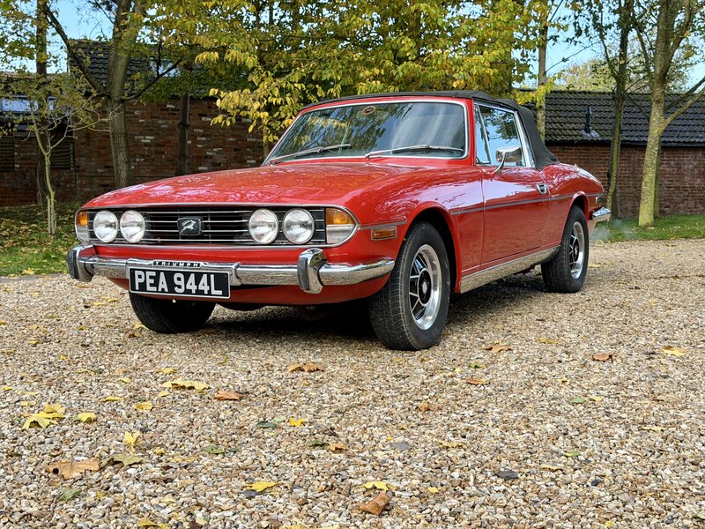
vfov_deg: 30.3
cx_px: 352
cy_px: 264
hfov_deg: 39.7
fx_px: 978
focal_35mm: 48
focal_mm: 6.76
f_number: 1.78
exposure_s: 1/615
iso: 100
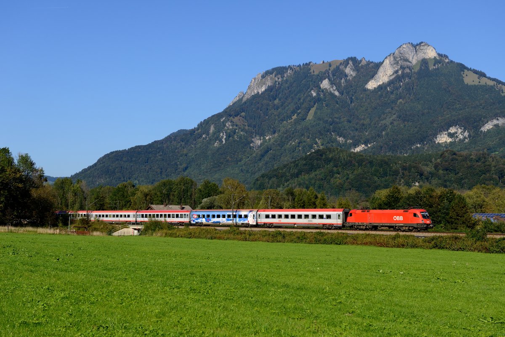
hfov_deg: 41.1
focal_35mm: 48
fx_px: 673
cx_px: 252
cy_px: 168
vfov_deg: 28.1
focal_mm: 48
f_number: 5.6
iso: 200
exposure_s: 1/1600
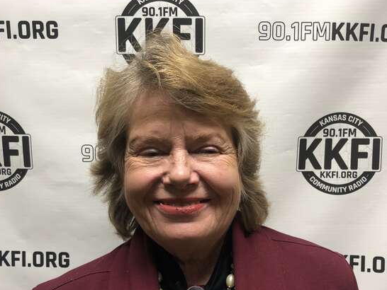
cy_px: 192
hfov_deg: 45.7
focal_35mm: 41
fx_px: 459
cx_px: 209
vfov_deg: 34.8
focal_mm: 4
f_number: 1.8
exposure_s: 1/24
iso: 32
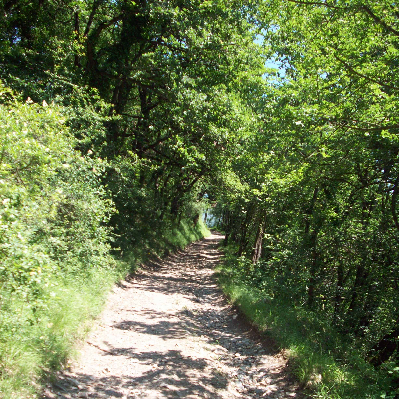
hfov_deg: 38.3
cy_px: 240
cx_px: 201
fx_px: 574
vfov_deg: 38.2
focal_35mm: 44
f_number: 2.8
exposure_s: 1/348
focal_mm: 6.2
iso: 80
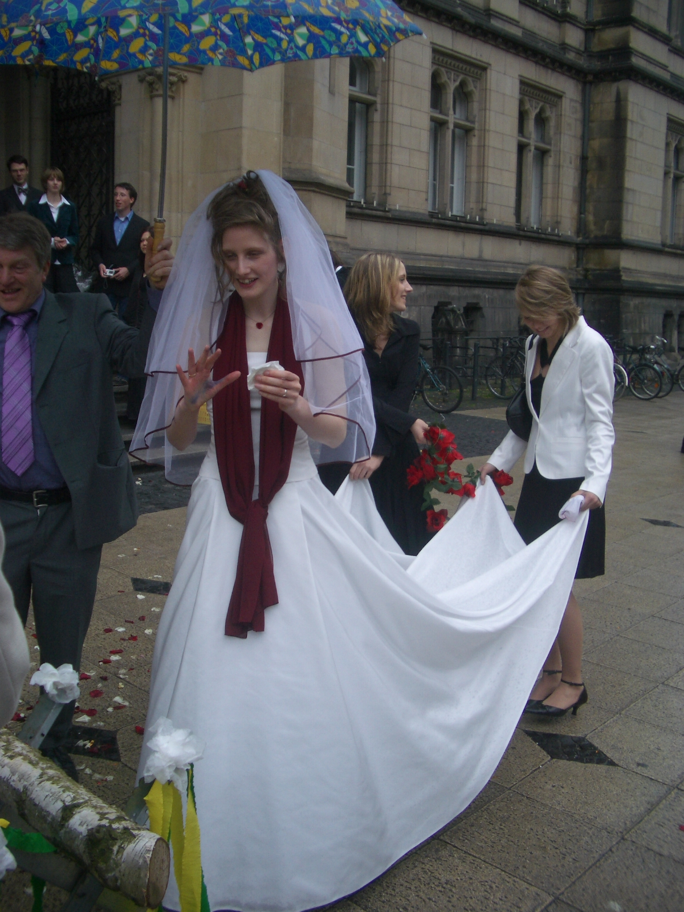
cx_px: 342
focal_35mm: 35
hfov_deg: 40.7
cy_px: 456
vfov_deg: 52.6
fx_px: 922
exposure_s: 1/200
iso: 50
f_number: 2.6
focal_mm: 5.8
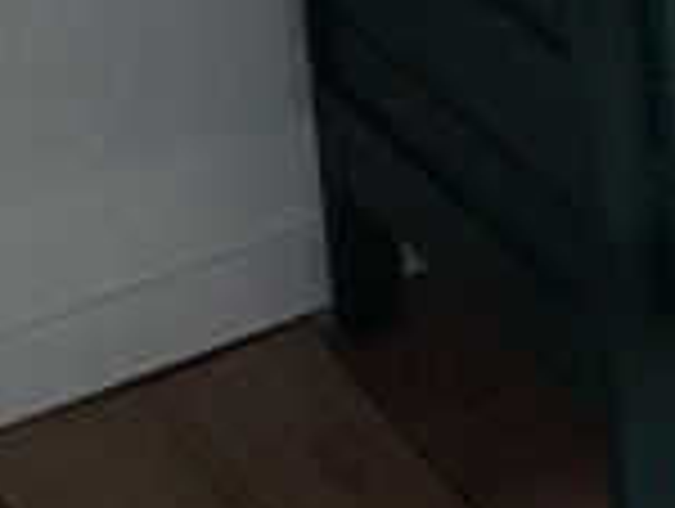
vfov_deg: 7.0
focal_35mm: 191
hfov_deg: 8.6
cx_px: 2012
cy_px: -980
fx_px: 3730
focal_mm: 3.99
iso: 40
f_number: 1.8
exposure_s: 1/16
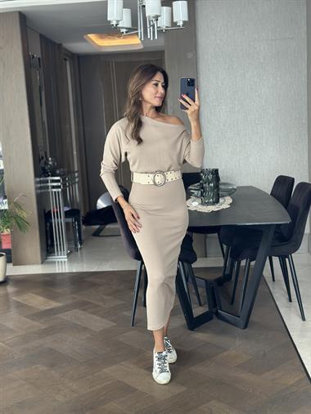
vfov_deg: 39.6
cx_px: 156
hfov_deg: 30.3
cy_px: 207
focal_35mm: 48
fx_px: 575
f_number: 1.78
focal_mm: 6.86
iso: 125
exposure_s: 1/60
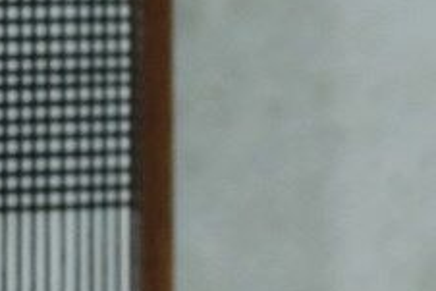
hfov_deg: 3.0
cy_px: -39
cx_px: -465
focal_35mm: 676
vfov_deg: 2.0
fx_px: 8192
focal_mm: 80
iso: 4000
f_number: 4
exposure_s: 1/120
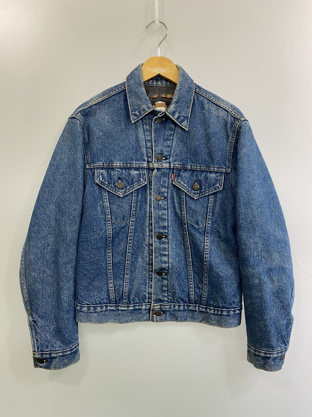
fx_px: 313
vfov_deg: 67.3
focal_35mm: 26
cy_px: 208
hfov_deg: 53.0
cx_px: 156
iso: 125
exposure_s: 1/50
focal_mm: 4.25
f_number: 1.8
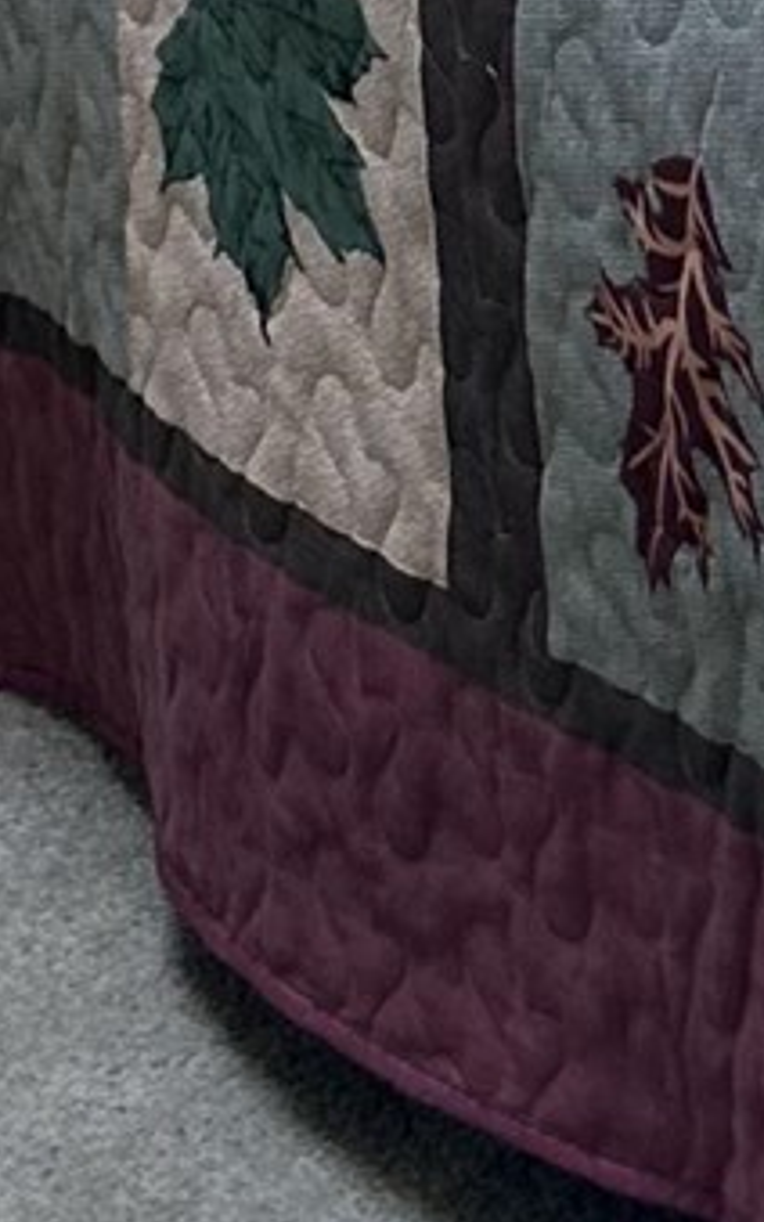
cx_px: 905
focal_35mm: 173
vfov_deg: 9.8
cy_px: -2235
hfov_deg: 7.5
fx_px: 5761
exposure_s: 1/161
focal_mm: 6.86
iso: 100
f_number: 1.78
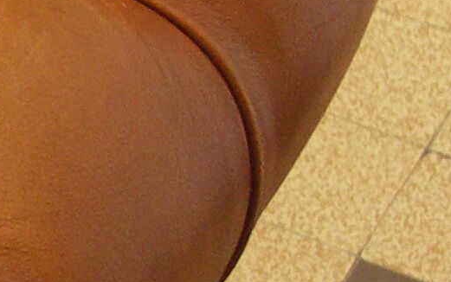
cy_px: 292
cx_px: -772
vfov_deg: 4.5
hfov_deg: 6.7
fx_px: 3590
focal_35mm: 292
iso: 200
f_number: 3.2
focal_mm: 11.4
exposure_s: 1/5
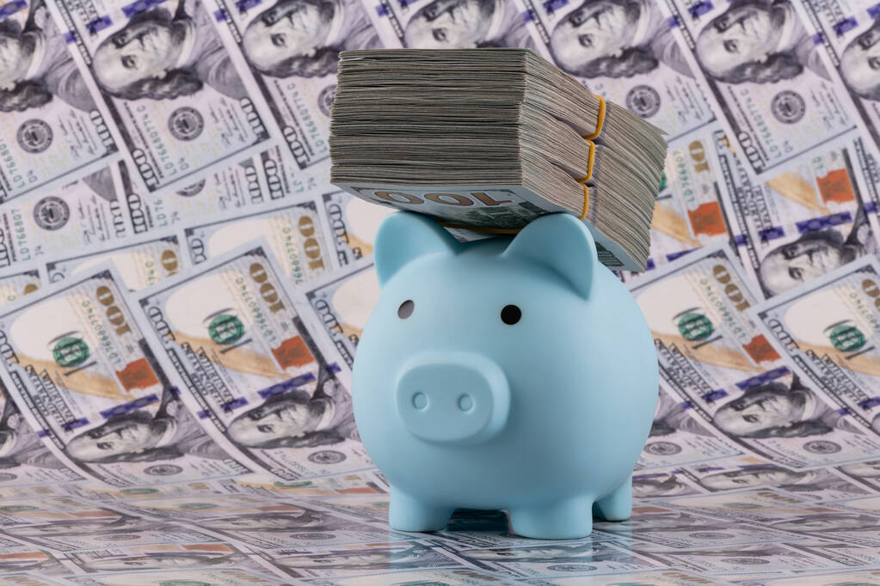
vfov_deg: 13.0
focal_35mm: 105
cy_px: 293
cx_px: 440
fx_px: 2566
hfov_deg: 19.5
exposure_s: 1/125
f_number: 29
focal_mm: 105
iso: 64
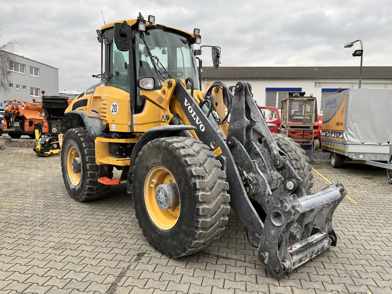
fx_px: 294
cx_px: 196
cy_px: 147
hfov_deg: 67.3
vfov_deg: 53.1
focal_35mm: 26
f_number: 1.6
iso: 40
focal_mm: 5.1
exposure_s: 1/253
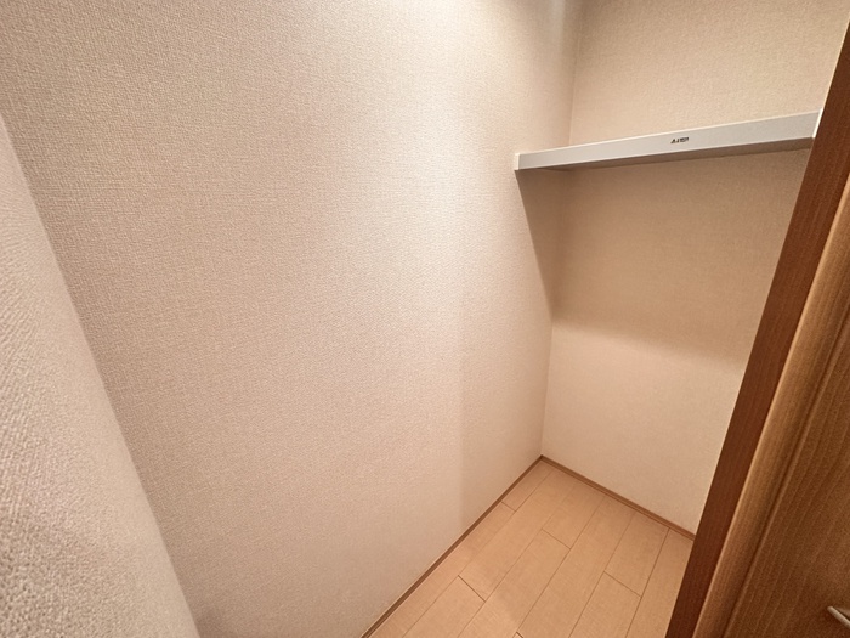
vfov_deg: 85.7
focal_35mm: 14
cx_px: 425
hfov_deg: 102.1
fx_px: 344
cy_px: 319
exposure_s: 1/60
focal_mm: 2.22
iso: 400
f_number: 2.2
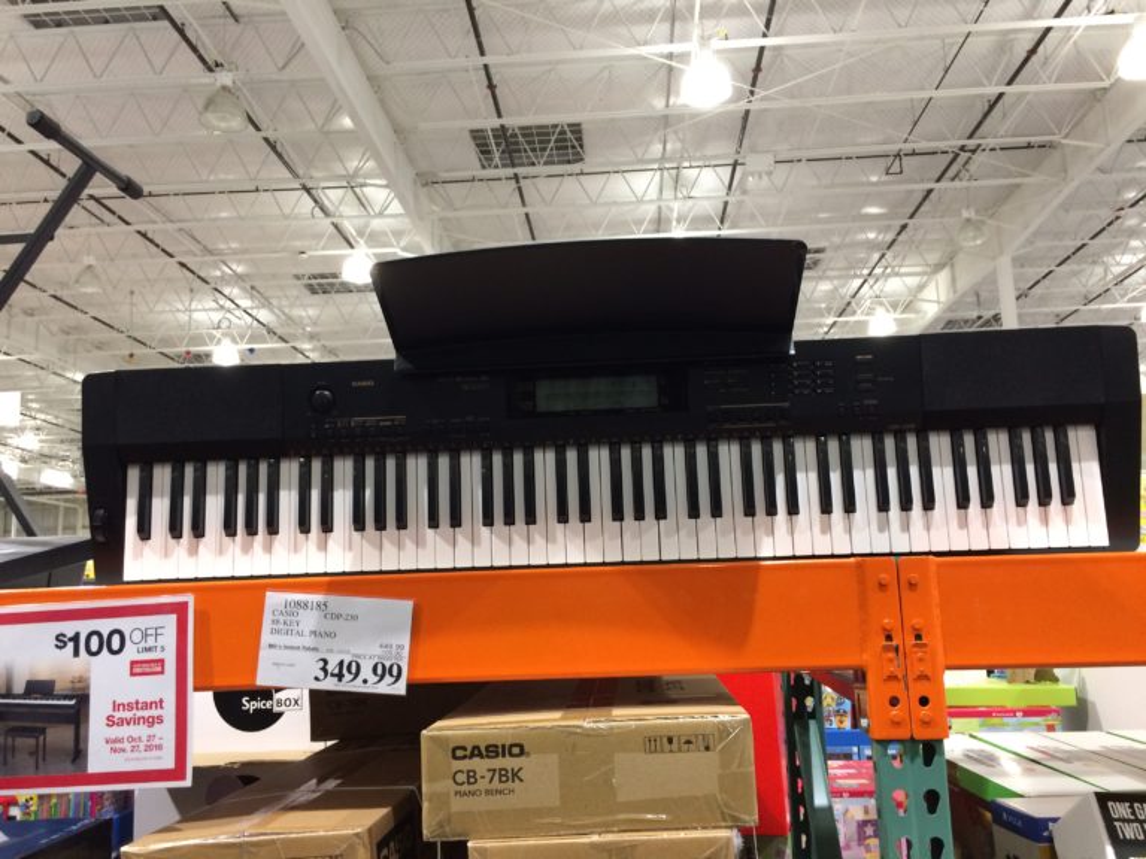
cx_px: 573
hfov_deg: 61.7
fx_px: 960
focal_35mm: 29
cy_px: 430
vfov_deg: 48.2
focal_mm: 4.15
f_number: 2.2
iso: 160
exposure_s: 1/33
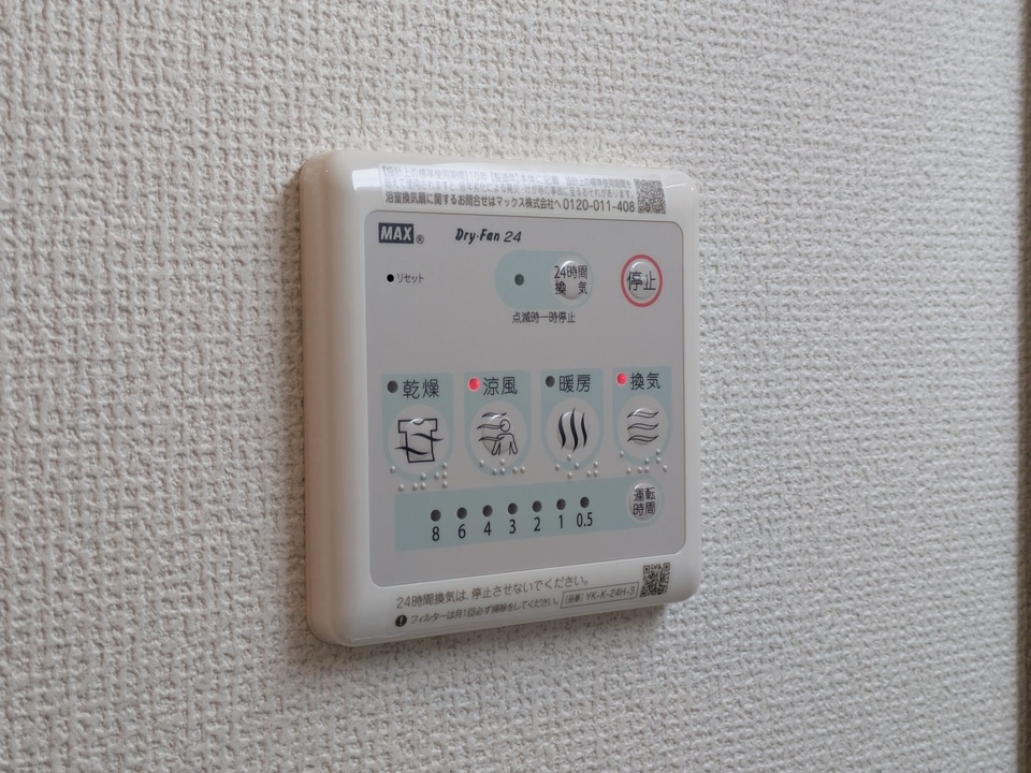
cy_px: 386
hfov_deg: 37.5
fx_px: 1519
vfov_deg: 28.6
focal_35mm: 51
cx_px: 516
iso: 163
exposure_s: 1/120
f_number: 1.89
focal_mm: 5.43
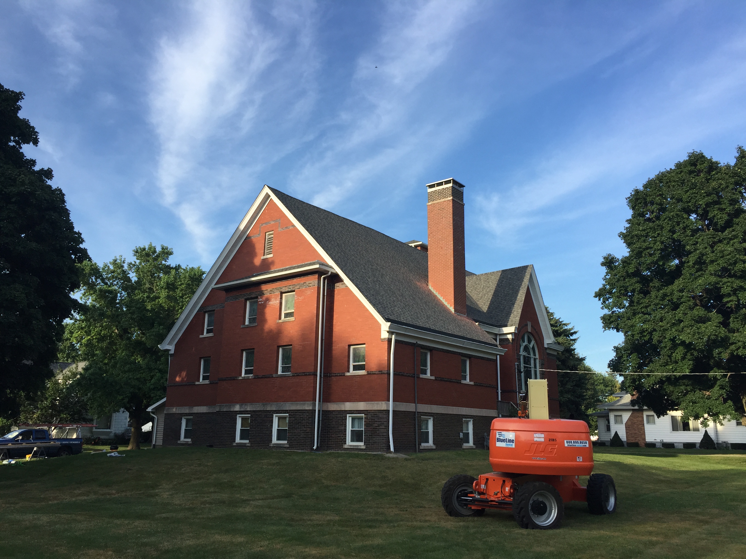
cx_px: 373
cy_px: 280
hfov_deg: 61.7
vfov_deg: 48.2
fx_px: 625
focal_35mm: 29
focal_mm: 4.15
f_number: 2.2
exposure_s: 1/732
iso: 32
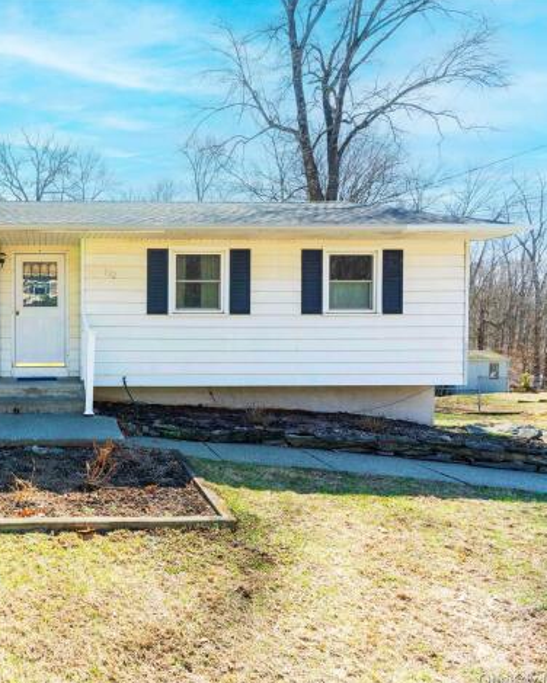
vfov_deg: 72.6
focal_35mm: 23
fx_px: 465
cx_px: 58
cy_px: 343
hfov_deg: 53.5
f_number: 9
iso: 400
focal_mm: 16
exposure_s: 1/200
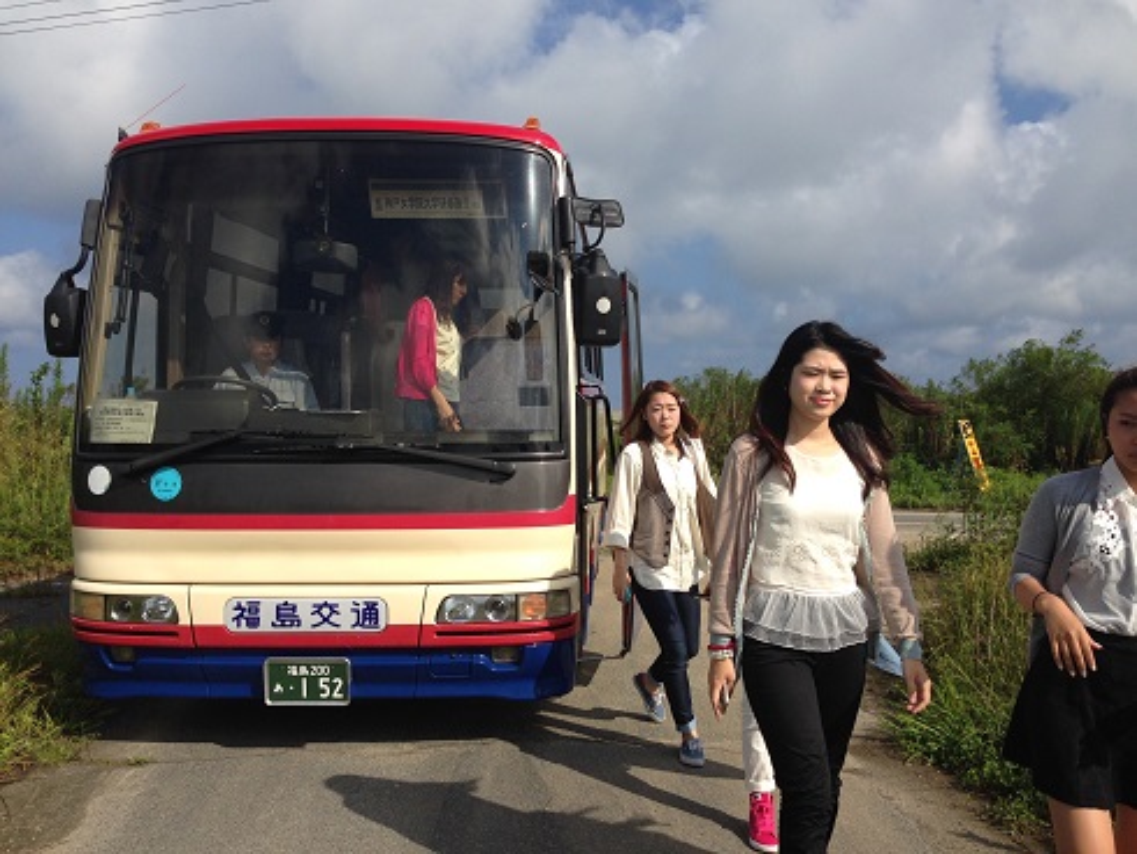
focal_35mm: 33
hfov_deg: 55.3
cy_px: 427
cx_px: 568
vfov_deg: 43.0
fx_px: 1084
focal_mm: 4.12
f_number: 2.4
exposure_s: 1/2088
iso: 50
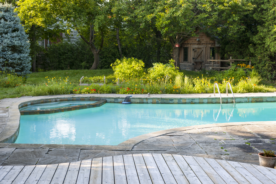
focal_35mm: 50
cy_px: 92
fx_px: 383
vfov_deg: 27.0
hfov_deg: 39.6
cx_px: 138
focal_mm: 50
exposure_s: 1/125
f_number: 6.3
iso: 200
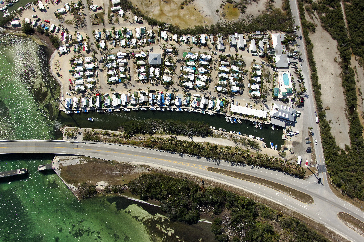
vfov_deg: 31.8
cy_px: 121
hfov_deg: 46.4
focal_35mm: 42
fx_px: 424
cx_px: 182
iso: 400
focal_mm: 28
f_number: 8.5
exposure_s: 1/1000
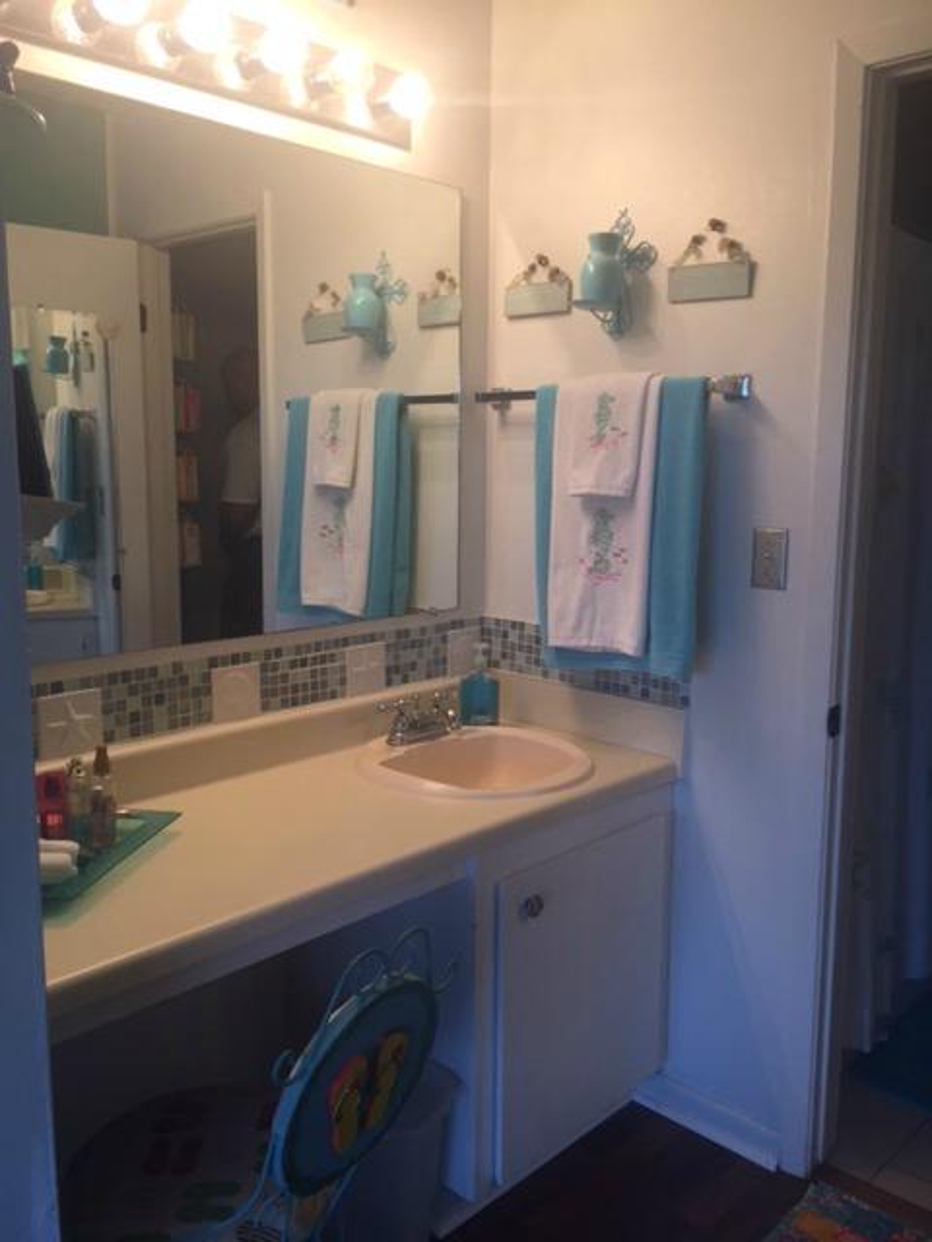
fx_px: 1041
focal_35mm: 29
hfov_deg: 48.2
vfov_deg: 61.7
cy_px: 621
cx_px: 466
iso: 40
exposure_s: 1/60
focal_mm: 4.15
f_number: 2.2
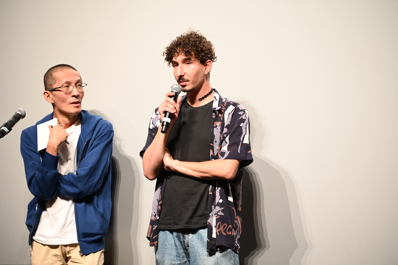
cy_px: 132
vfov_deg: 4.6
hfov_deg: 6.9
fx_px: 3316
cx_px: 199
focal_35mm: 300
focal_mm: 300
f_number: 5.6
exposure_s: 1/50
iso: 2000
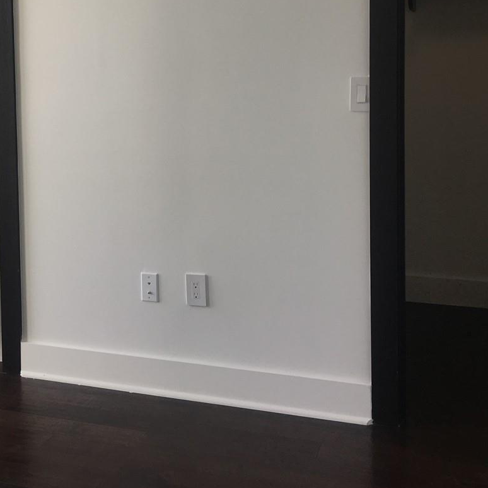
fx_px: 845
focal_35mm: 53
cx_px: 119
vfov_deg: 31.6
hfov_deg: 31.6
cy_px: 119
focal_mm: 4.15
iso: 25
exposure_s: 1/40
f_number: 2.2
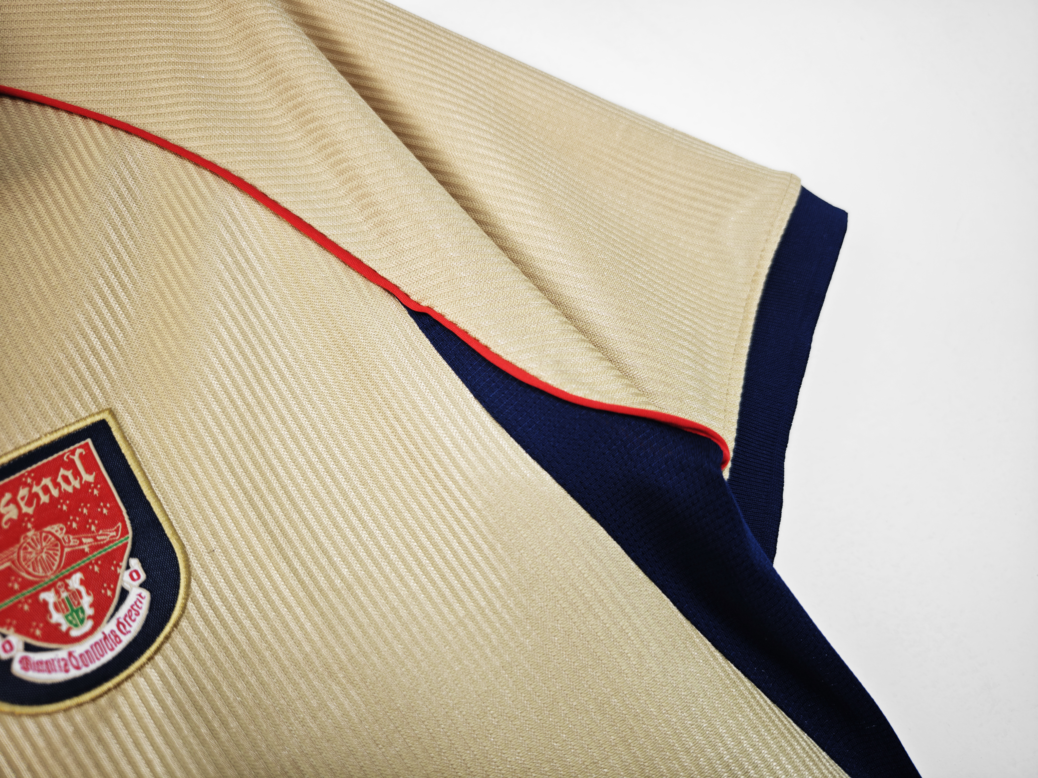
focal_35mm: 23
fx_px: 690
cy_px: 389
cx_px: 519
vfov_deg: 58.9
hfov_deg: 73.9
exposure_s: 1/100
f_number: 1.75
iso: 119
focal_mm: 8.67
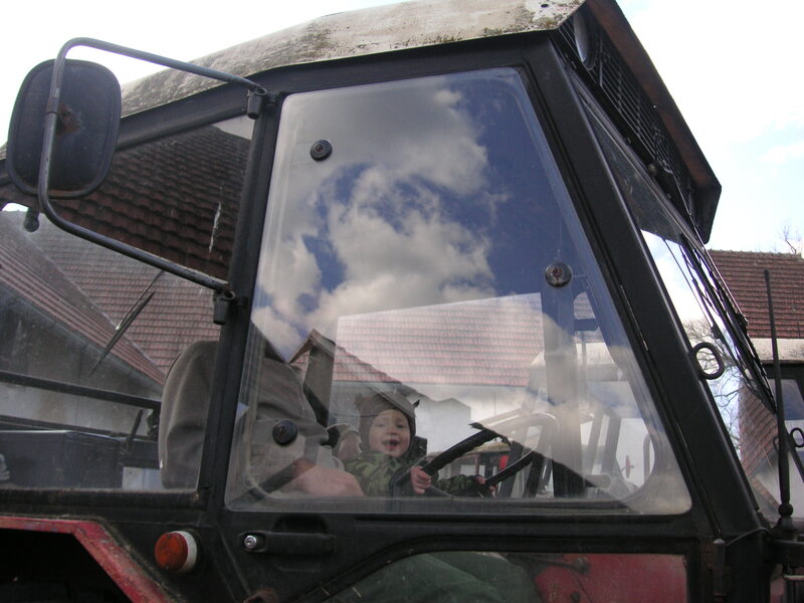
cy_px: 302
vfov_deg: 38.7
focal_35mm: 37
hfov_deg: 50.1
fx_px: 859
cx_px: 402
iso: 50
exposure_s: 1/350
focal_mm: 6.1
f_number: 2.8
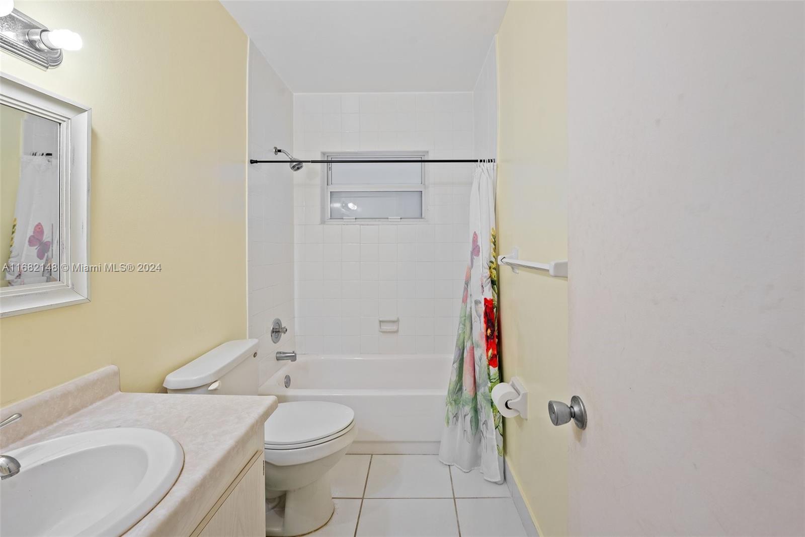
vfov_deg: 81.2
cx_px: 402
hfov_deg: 104.2
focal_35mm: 14
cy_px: 268
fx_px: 313
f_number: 8
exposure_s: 1/13
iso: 560
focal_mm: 14
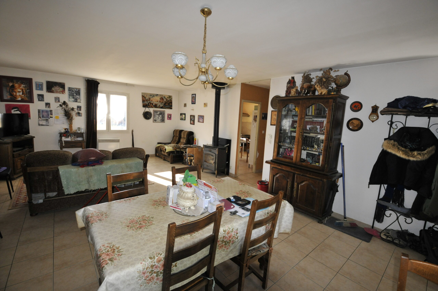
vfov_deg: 77.2
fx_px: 182
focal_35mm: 15
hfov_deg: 100.5
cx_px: 219
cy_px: 146
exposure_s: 1/250
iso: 800
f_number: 5
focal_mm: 10
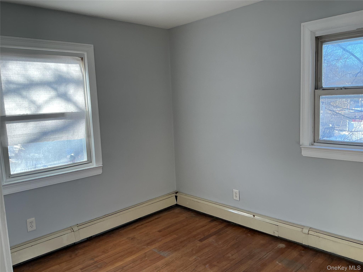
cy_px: 136
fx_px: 304
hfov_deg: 61.7
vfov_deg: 48.2
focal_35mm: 29
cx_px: 182
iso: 50
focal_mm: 3
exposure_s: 1/120
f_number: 1.8
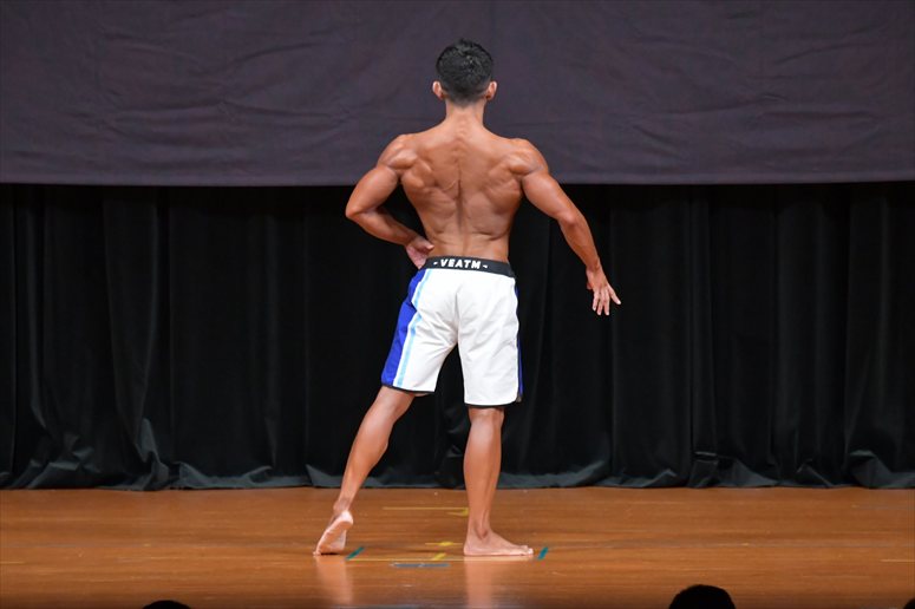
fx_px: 7240
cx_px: 458
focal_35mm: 285
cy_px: 304
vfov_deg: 4.8
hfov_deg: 7.2
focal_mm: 190
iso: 5000
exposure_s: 1/400
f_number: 5.6
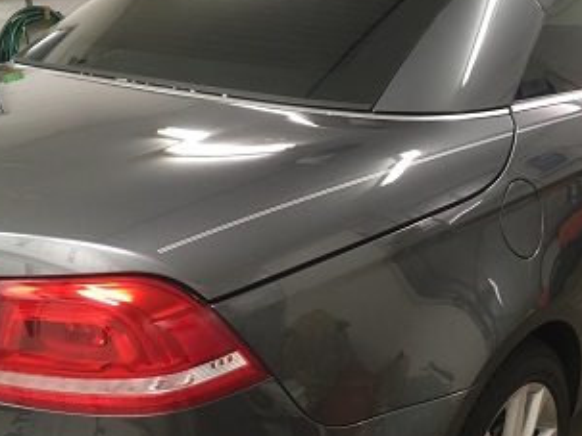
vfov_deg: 32.8
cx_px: 384
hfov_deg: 42.4
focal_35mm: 44
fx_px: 739
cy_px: 210
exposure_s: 1/30
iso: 125
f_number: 2.2
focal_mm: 4.15
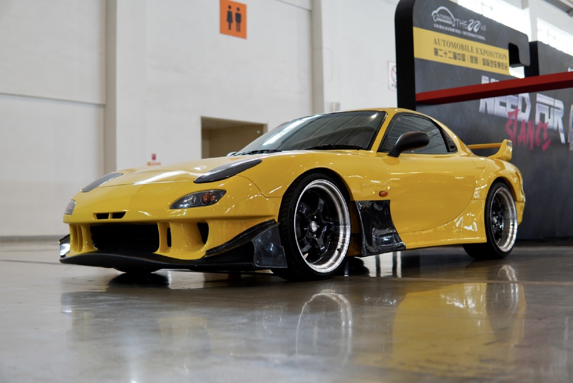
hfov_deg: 43.6
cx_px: 286
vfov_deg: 29.9
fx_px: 717
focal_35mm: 45
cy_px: 192
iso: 160
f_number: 1.8
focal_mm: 30
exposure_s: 1/50
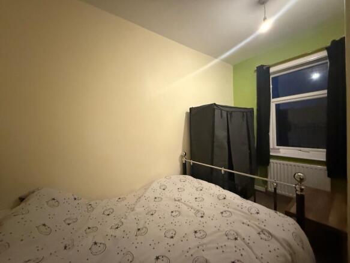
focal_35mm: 14
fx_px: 142
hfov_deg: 102.1
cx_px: 175
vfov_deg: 85.7
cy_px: 132
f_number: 2.2
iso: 1000
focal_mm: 2.22
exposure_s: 1/50
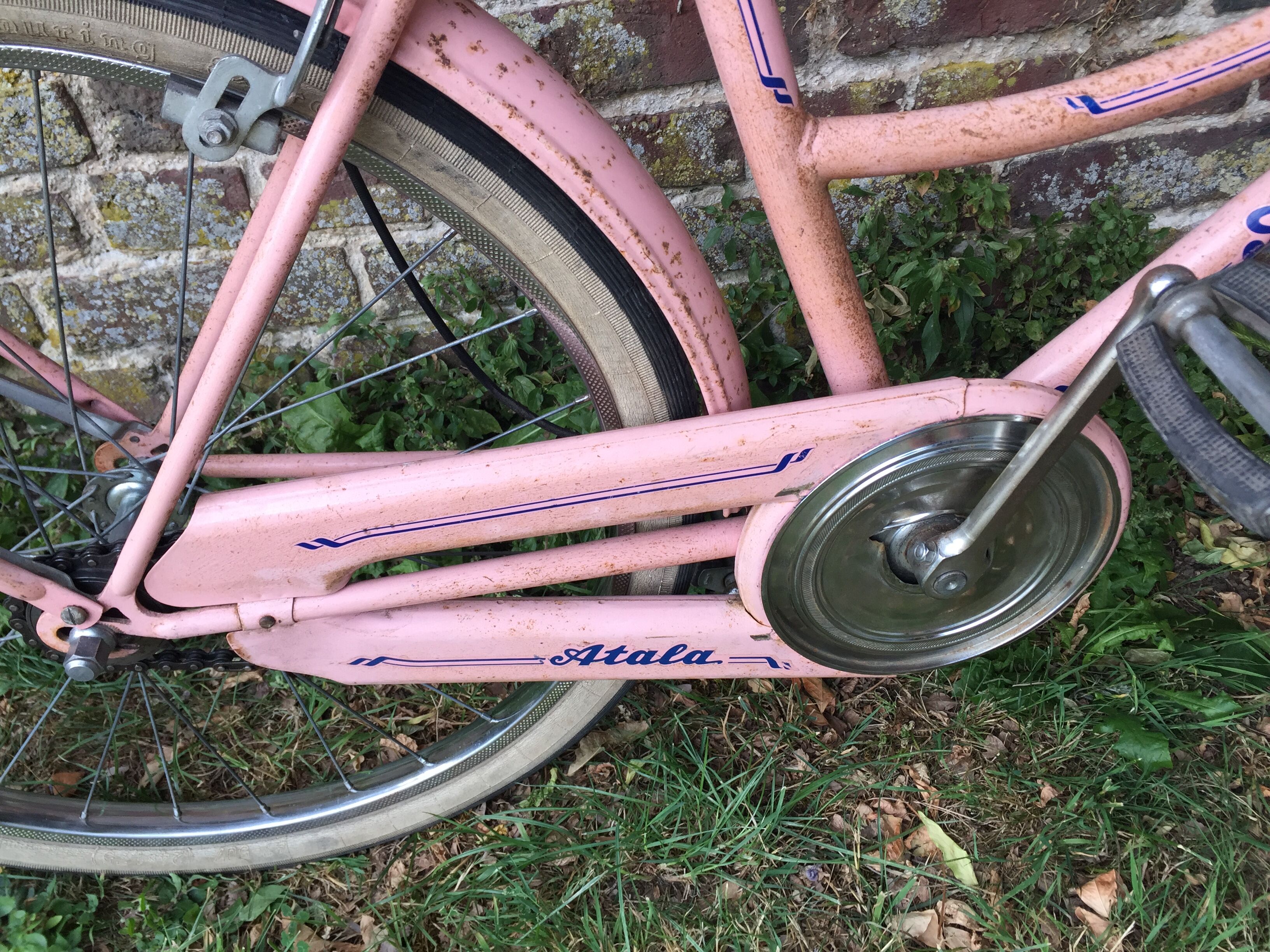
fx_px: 1064
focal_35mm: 29
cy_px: 476
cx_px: 635
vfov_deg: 48.2
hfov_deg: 61.7
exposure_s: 1/100
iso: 50
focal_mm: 4.15
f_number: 2.2
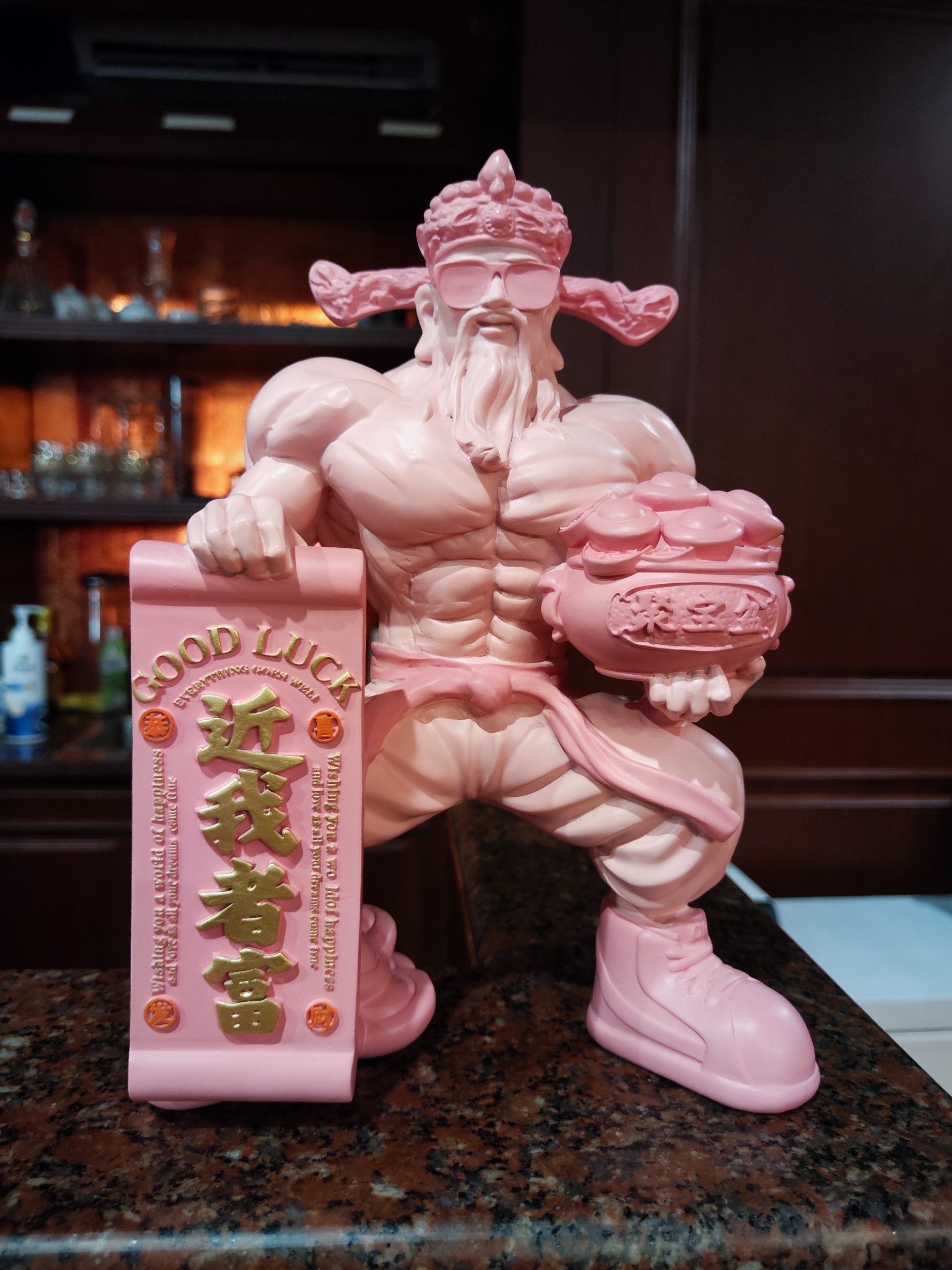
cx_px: 470
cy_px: 637
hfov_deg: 54.9
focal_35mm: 25
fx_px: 917
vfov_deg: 69.4
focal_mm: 5.59
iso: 1014
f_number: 1.88
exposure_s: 1/25
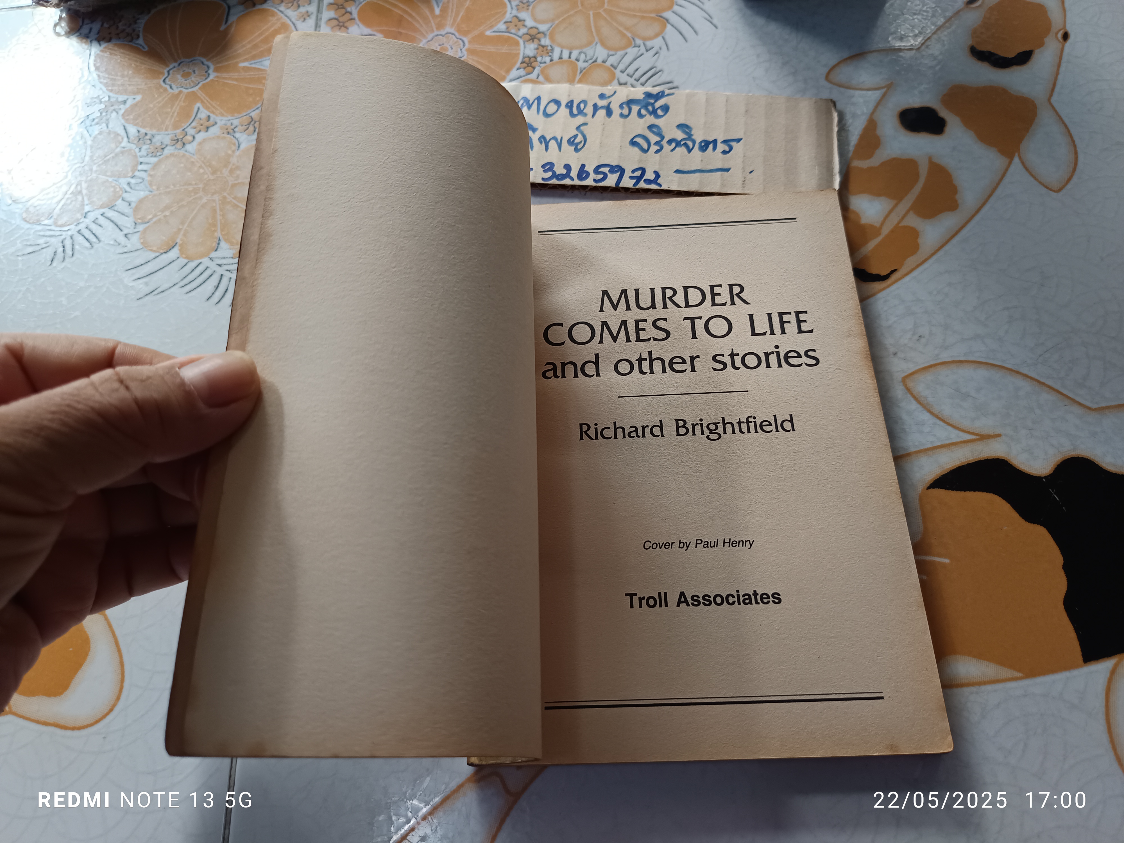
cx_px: 562
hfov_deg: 71.6
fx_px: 779
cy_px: 422
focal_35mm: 24
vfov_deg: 56.8
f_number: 1.7
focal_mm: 5.31
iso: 564
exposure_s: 1/50
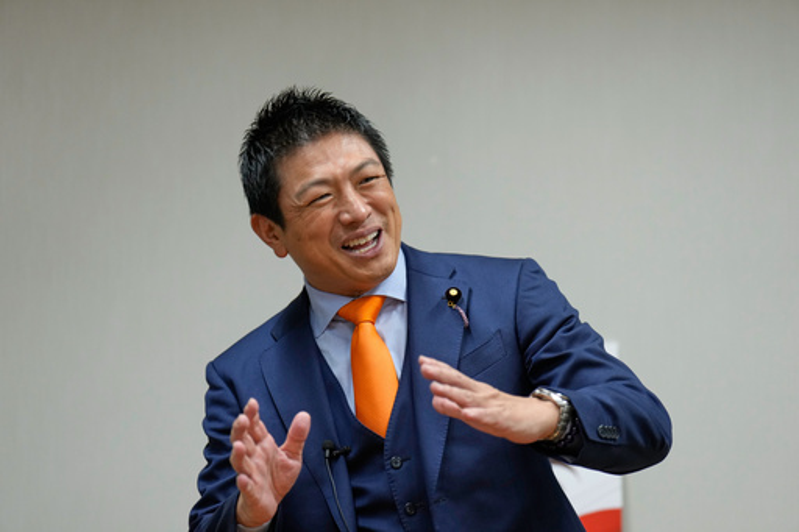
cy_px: 266
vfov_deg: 13.5
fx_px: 2241
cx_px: 400
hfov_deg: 20.2
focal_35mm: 101
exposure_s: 1/250
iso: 1250
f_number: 2.8
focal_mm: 101
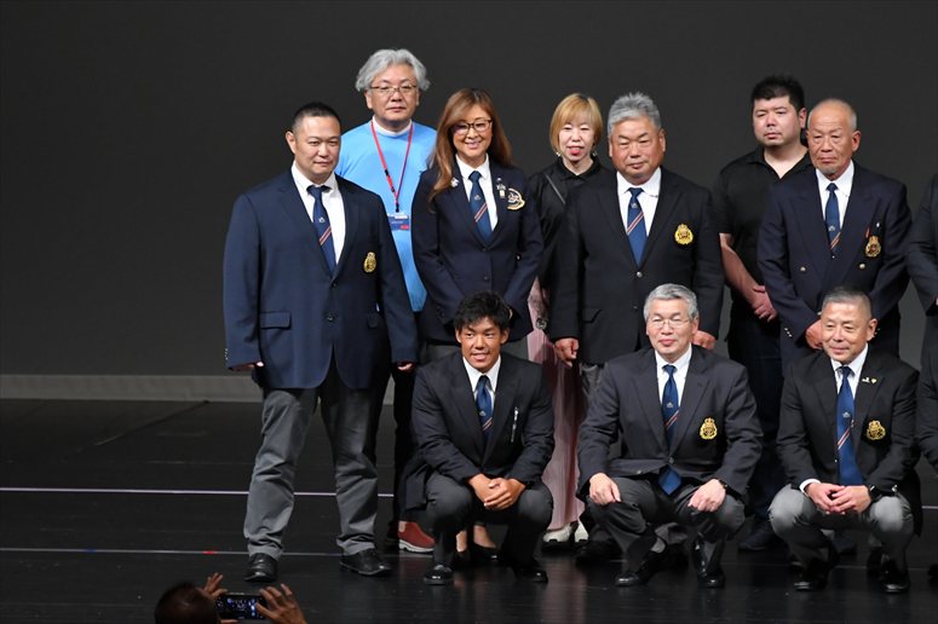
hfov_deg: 7.6
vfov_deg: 5.1
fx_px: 7032
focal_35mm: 270
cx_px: 469
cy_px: 312
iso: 3200
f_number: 5.6
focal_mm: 180
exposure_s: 1/400
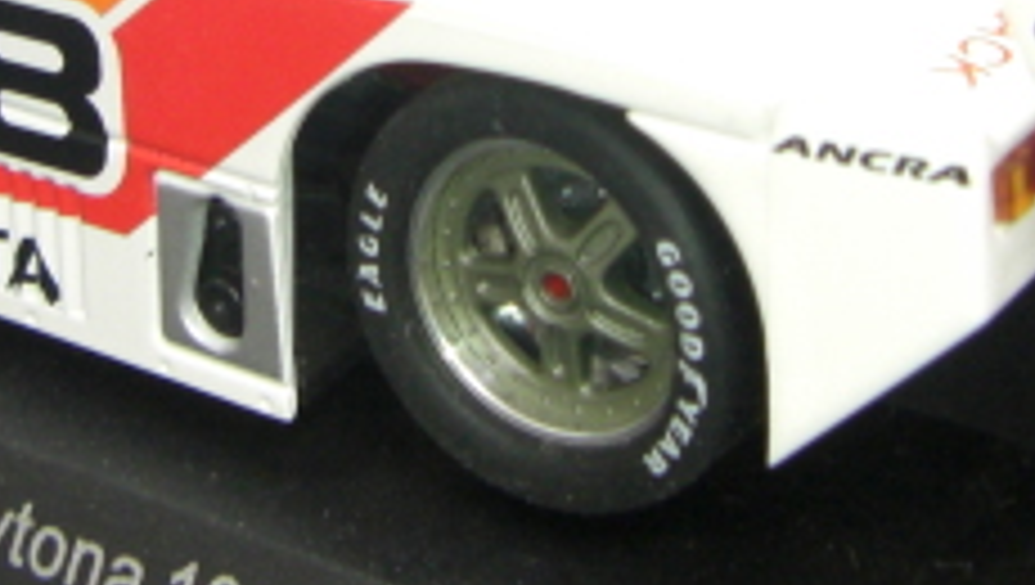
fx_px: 3160
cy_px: -14
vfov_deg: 10.5
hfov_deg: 18.6
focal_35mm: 115
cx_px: 410
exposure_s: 1/15
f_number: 3.4
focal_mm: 6.3
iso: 200
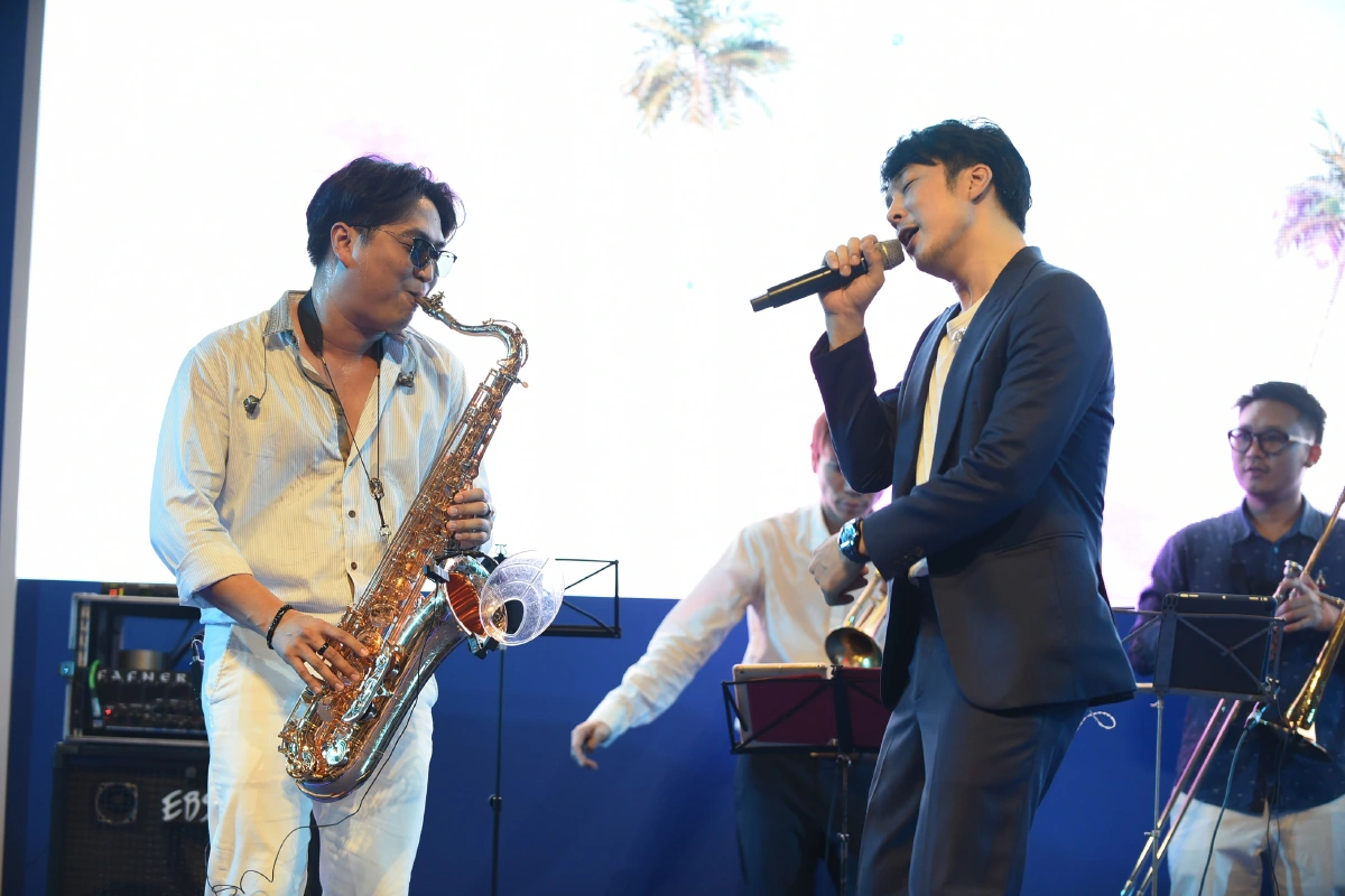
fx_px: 3661
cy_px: 448
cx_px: 672
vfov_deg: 14.0
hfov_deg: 20.8
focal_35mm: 98
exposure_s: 1/500
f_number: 3.5
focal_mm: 98
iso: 1250
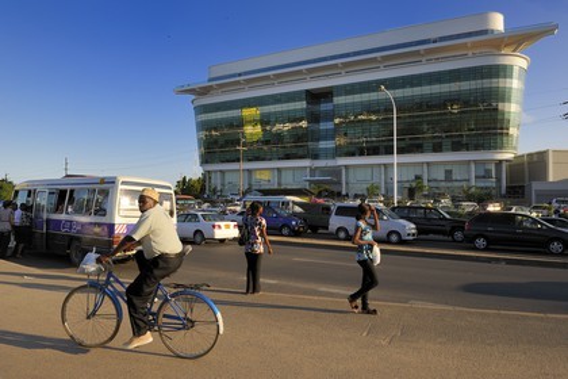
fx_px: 379
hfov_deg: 73.7
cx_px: 284
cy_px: 190
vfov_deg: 53.1
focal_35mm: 24
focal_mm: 24
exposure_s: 1/250
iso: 400
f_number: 13
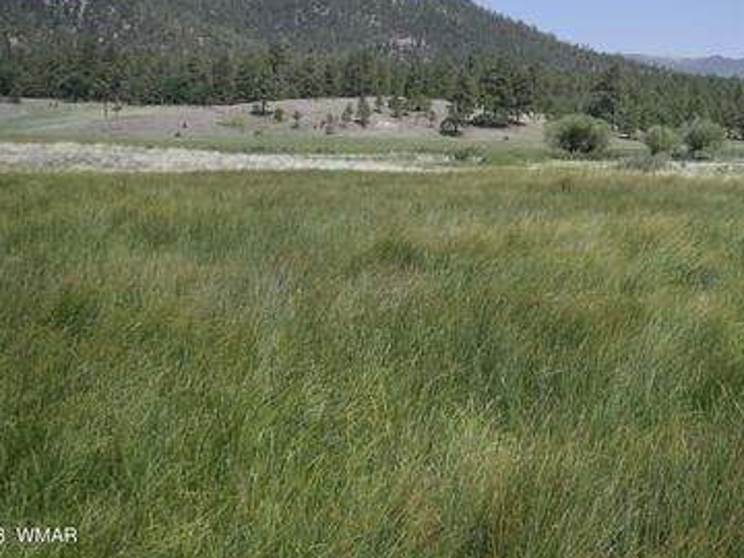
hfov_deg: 39.4
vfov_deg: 30.2
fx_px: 1032
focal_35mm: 48
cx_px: 463
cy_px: 222
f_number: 4
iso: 200
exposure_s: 1/2000
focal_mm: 24
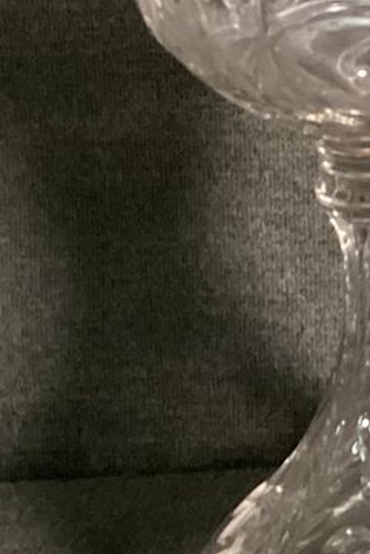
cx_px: 940
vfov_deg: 14.6
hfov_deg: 9.0
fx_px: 2079
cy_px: -133
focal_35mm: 135
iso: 320
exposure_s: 1/30
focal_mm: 3.3
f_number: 2.4
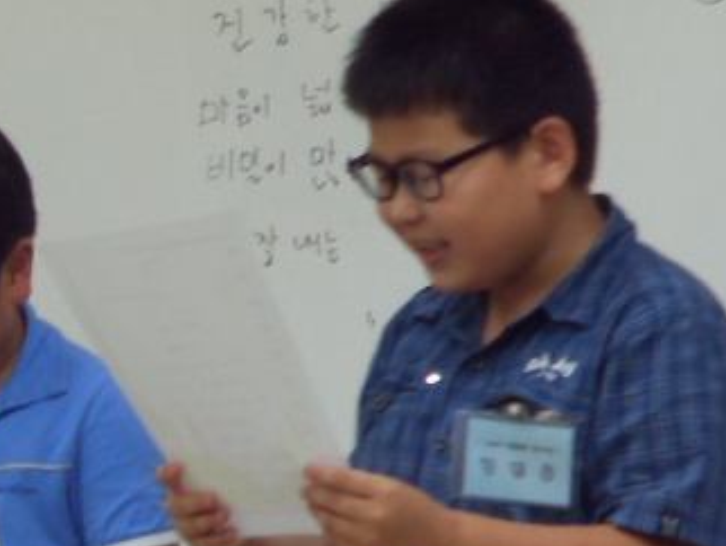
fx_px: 7808
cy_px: 323
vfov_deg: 4.0
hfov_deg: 5.3
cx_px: -25
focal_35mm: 372
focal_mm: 19.8
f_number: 4.5
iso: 200
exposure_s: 1/30
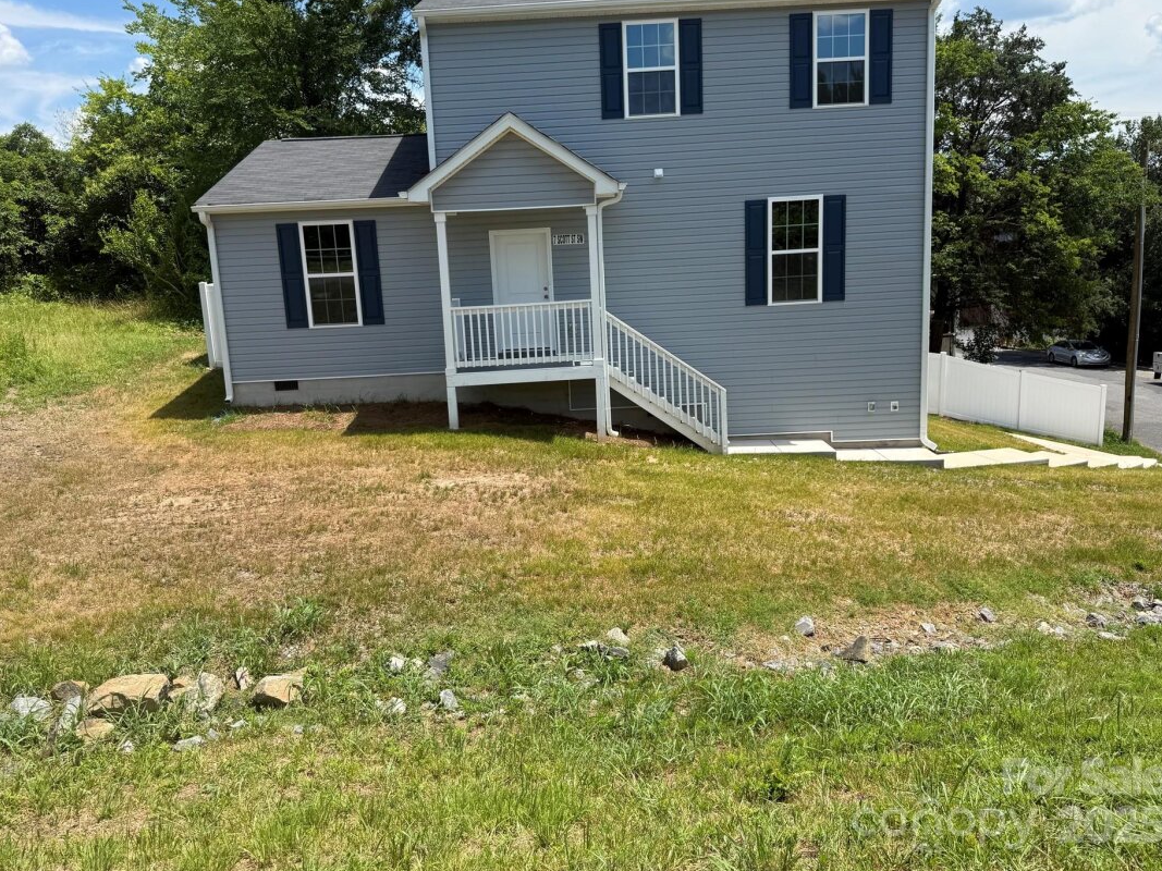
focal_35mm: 27
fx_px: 906
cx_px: 560
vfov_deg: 51.2
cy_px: 388
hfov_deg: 65.3
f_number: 1.78
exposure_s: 1/3145
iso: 80
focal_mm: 6.76
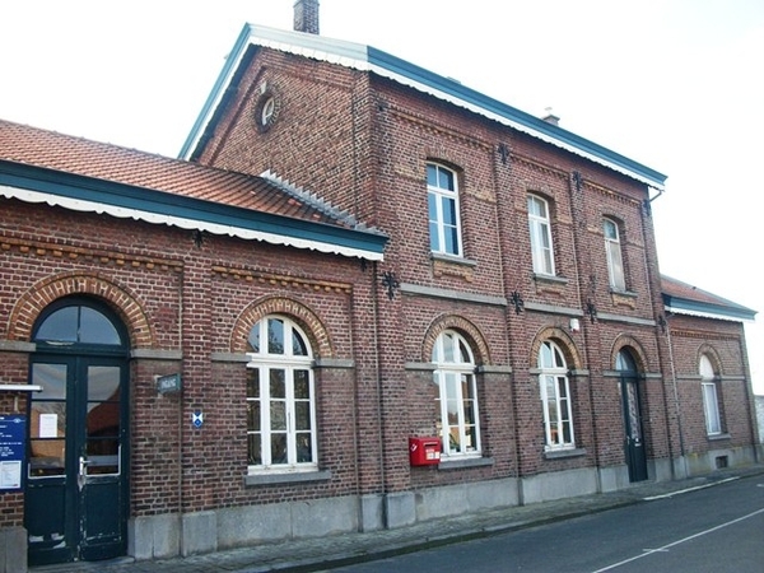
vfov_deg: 44.2
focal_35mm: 32
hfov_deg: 56.8
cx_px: 382
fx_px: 706
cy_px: 286
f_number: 8.8
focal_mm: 5.7
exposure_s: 1/40
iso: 80
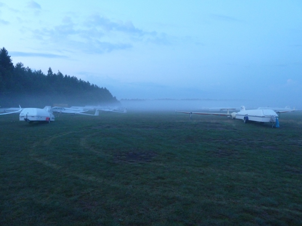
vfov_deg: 54.9
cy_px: 113
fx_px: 218
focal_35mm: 25
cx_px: 151
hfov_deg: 69.4
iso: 400
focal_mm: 4.1
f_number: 3.3
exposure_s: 1/6
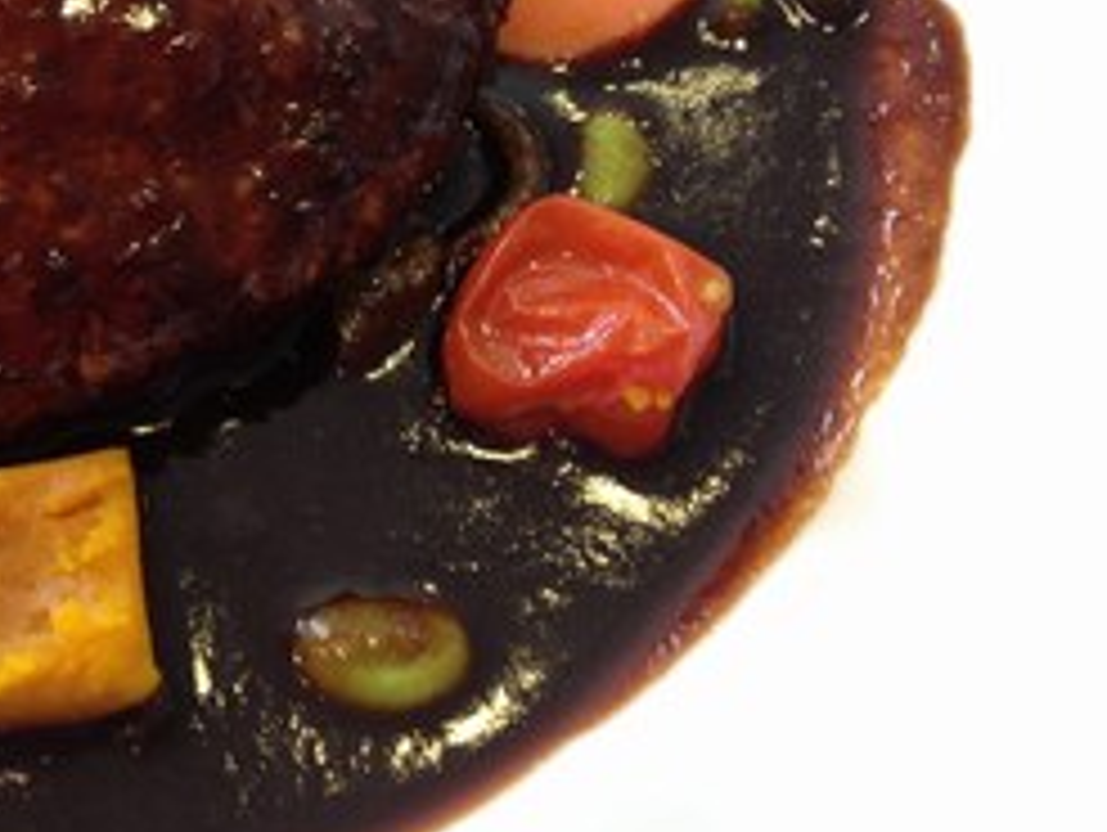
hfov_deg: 26.0
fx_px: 2273
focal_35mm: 71
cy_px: 187
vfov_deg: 20.6
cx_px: 9
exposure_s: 1/20
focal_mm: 4.28
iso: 64
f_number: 2.4
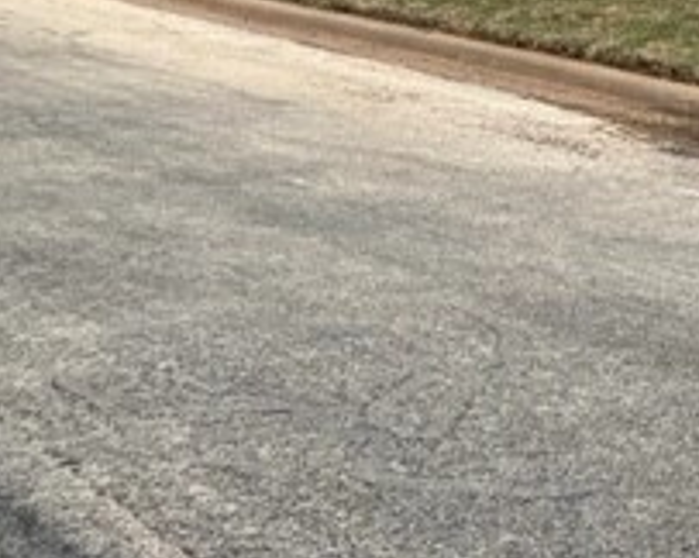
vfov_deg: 17.5
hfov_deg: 20.6
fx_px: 1653
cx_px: 1033
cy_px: -245
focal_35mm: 80
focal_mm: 4.2
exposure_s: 1/4464
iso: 32
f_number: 1.6
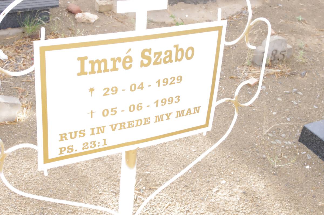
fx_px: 512
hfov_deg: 35.1
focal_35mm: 57
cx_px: 162
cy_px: 108
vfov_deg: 23.7
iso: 800
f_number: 11
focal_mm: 37.5
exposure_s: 1/125
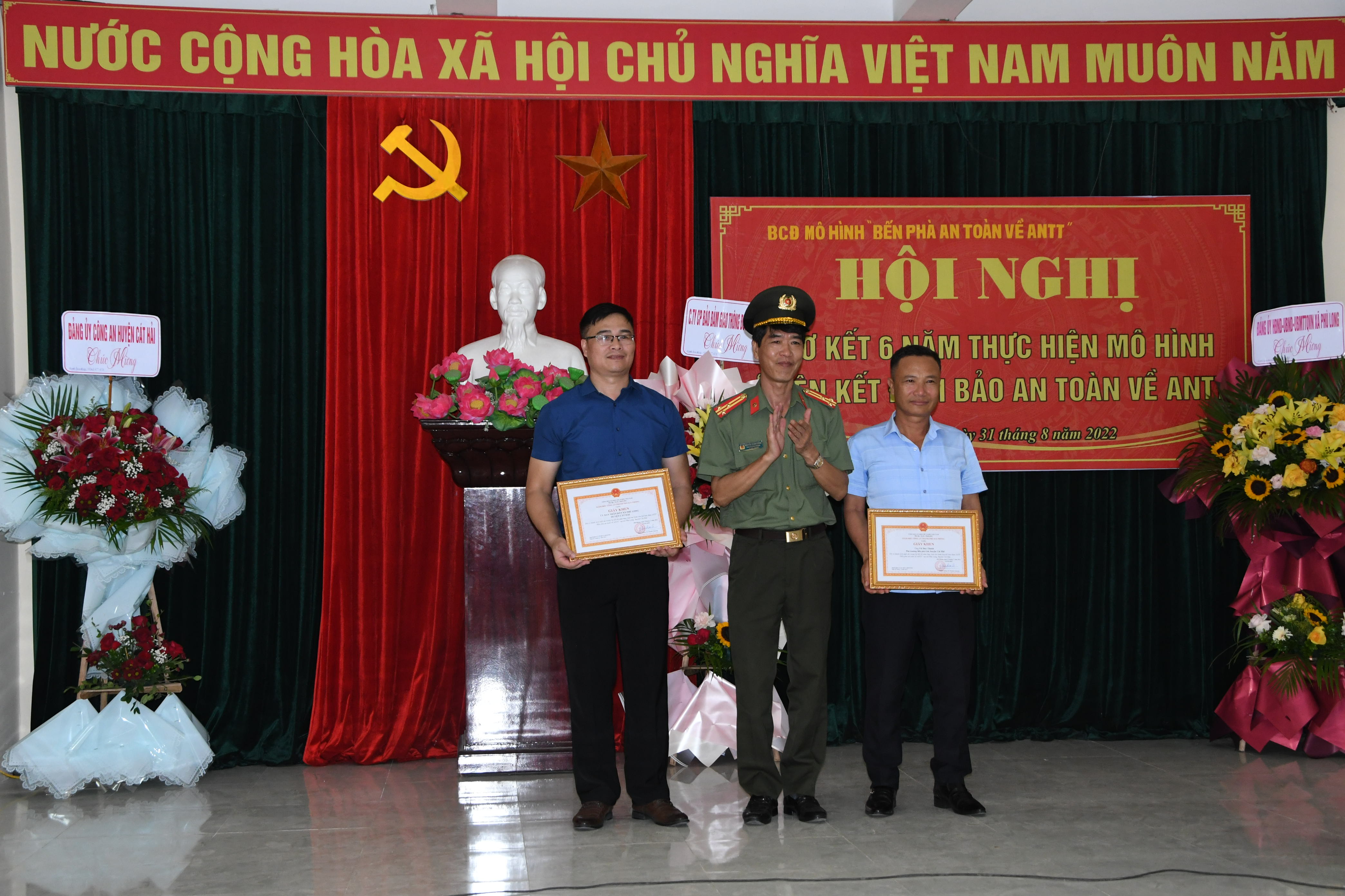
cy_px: 448
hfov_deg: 43.6
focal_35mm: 45
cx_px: 672
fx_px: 1681
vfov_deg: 29.9
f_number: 5.6
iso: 1600
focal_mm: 30
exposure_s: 1/200
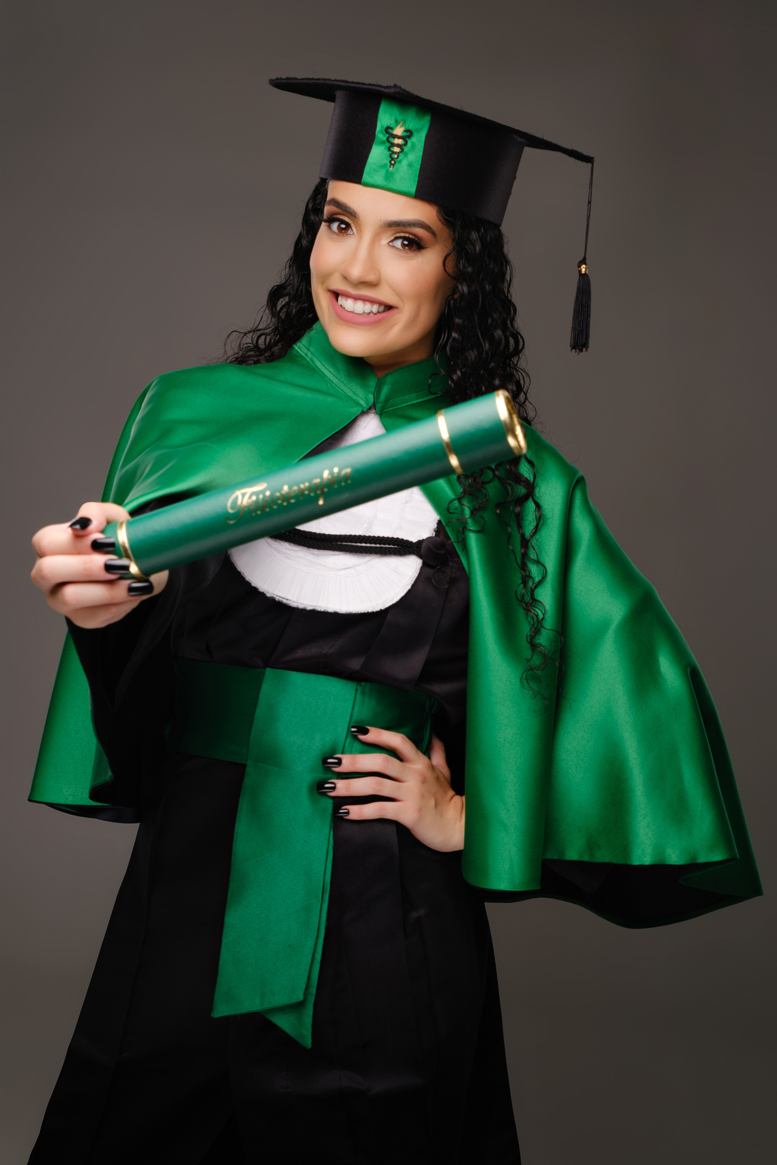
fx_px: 1910
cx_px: 388
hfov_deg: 23.0
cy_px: 582
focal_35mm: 59
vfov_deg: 33.9
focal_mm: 39.3
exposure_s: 1/125
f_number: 9
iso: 125
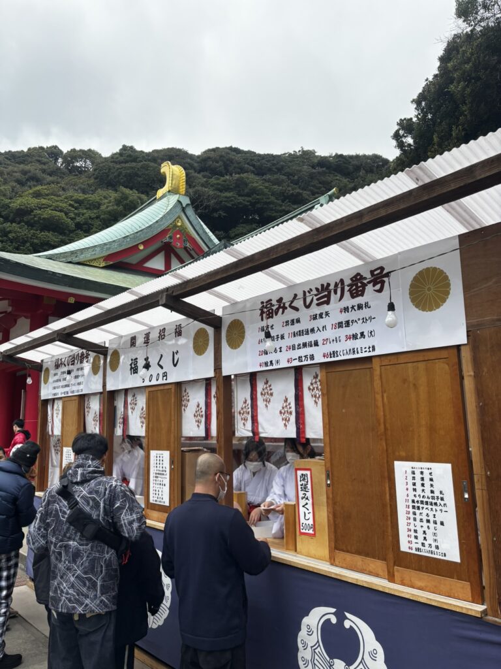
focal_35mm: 26
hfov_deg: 53.1
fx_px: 502
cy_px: 334
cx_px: 250
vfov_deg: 67.3
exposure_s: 1/824
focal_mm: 5.96
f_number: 1.6
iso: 50
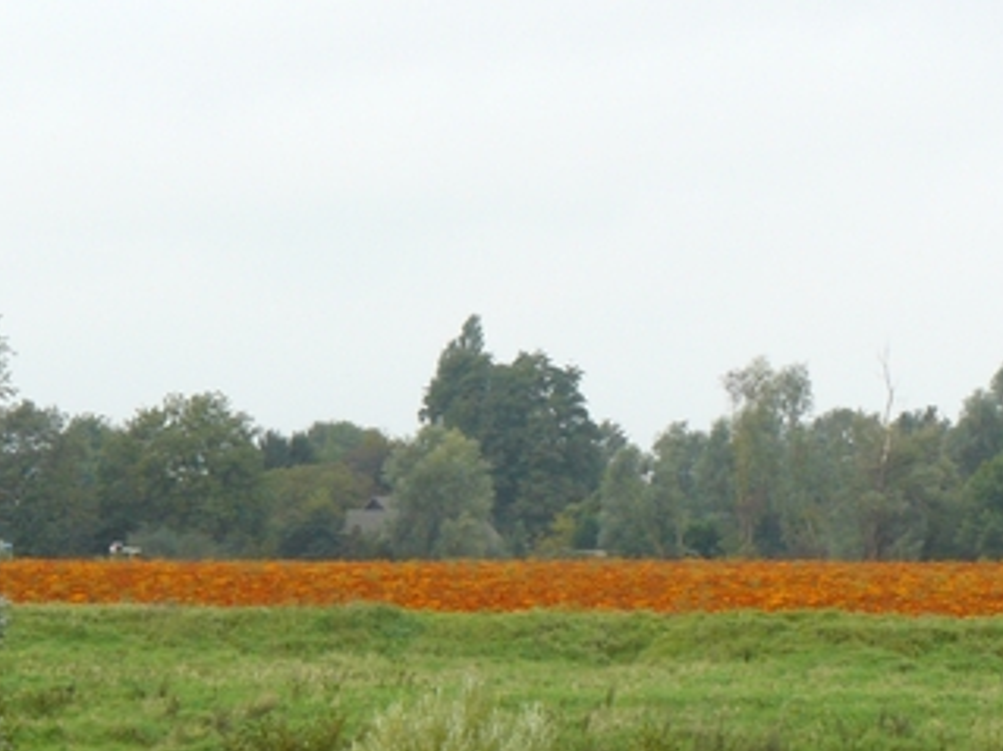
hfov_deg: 11.3
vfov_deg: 8.5
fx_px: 5069
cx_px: 704
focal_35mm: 175
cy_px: 591
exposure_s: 1/200
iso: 200
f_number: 5.6
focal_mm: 15.5
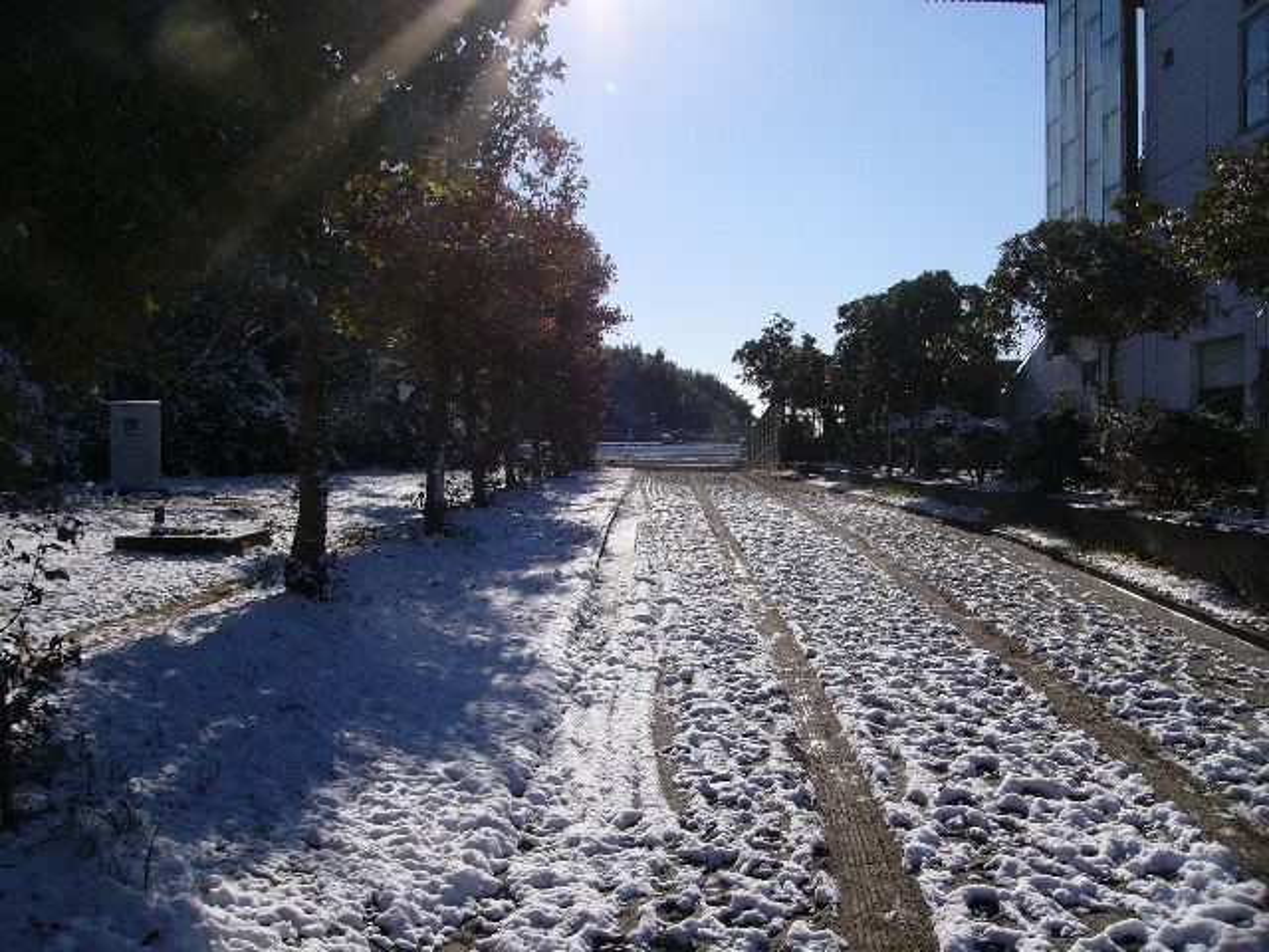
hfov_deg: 51.4
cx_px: 634
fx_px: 1320
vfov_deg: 39.7
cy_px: 476
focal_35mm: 36
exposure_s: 1/2000
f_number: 8
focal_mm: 6
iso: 100
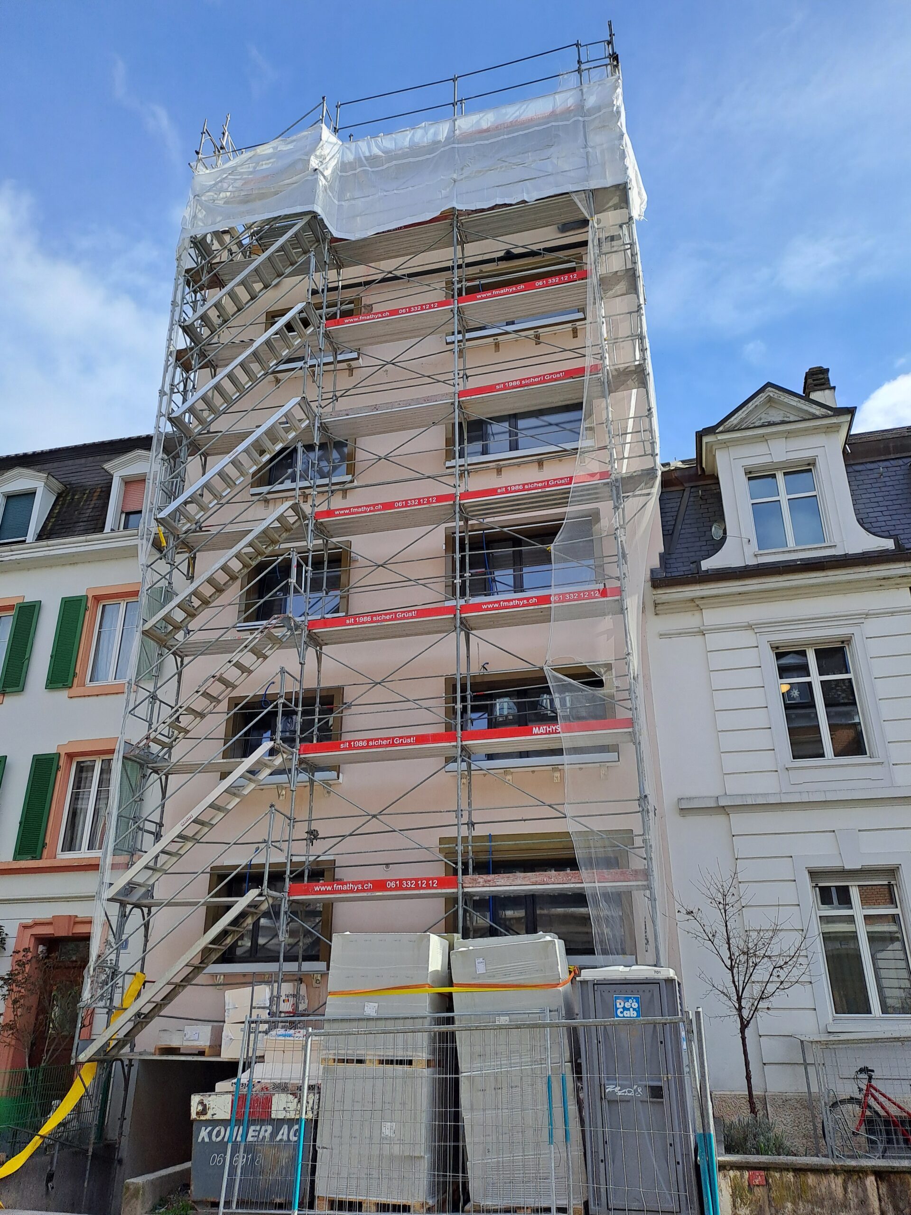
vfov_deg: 69.4
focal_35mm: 25
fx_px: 877
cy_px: 608
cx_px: 456
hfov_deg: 54.9
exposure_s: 1/1227
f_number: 1.8
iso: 32
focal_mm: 4.65
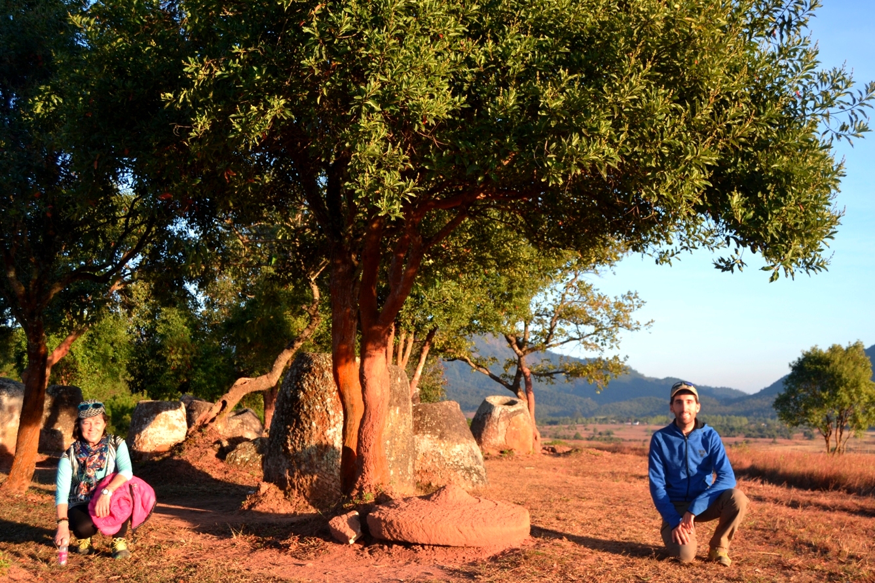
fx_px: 875
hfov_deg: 53.1
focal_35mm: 36
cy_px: 292
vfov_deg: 36.9
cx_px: 438
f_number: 5.6
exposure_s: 1/125
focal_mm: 24
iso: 110
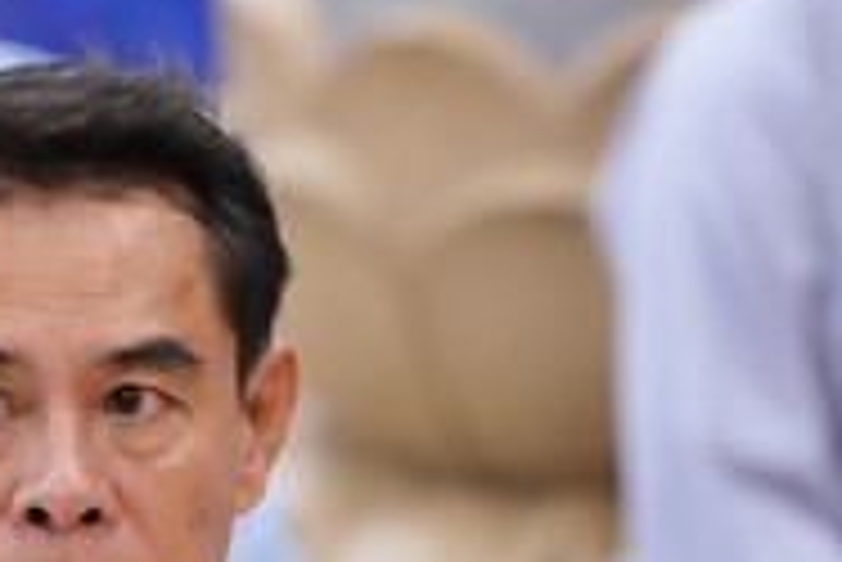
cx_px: 178
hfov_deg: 4.0
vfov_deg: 2.6
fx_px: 12171
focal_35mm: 520
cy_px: 726
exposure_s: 1/80
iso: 2500
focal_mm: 150
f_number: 2.8
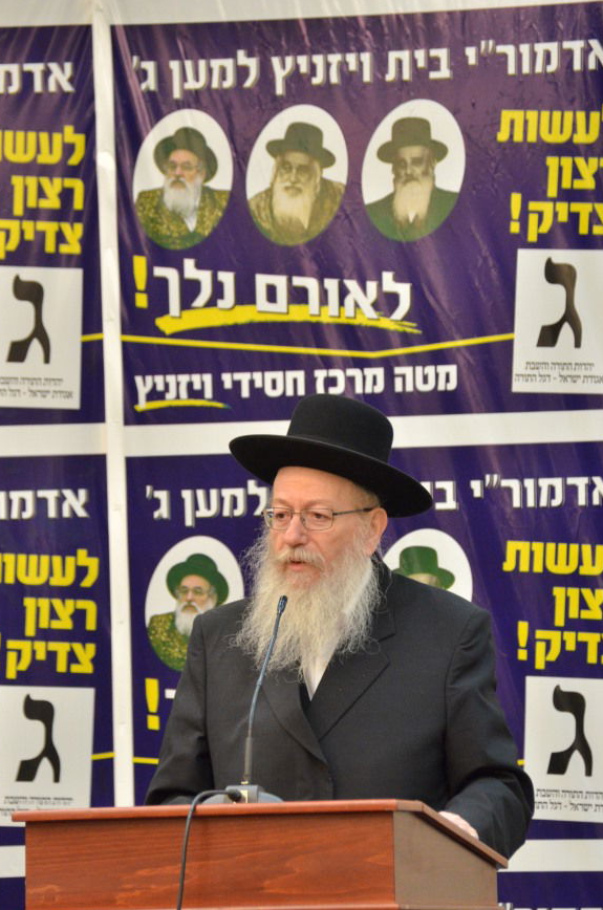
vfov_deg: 5.8
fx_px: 8933
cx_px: 289
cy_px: 535
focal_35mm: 354
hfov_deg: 3.9
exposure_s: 1/100
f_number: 5.6
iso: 1600
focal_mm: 200
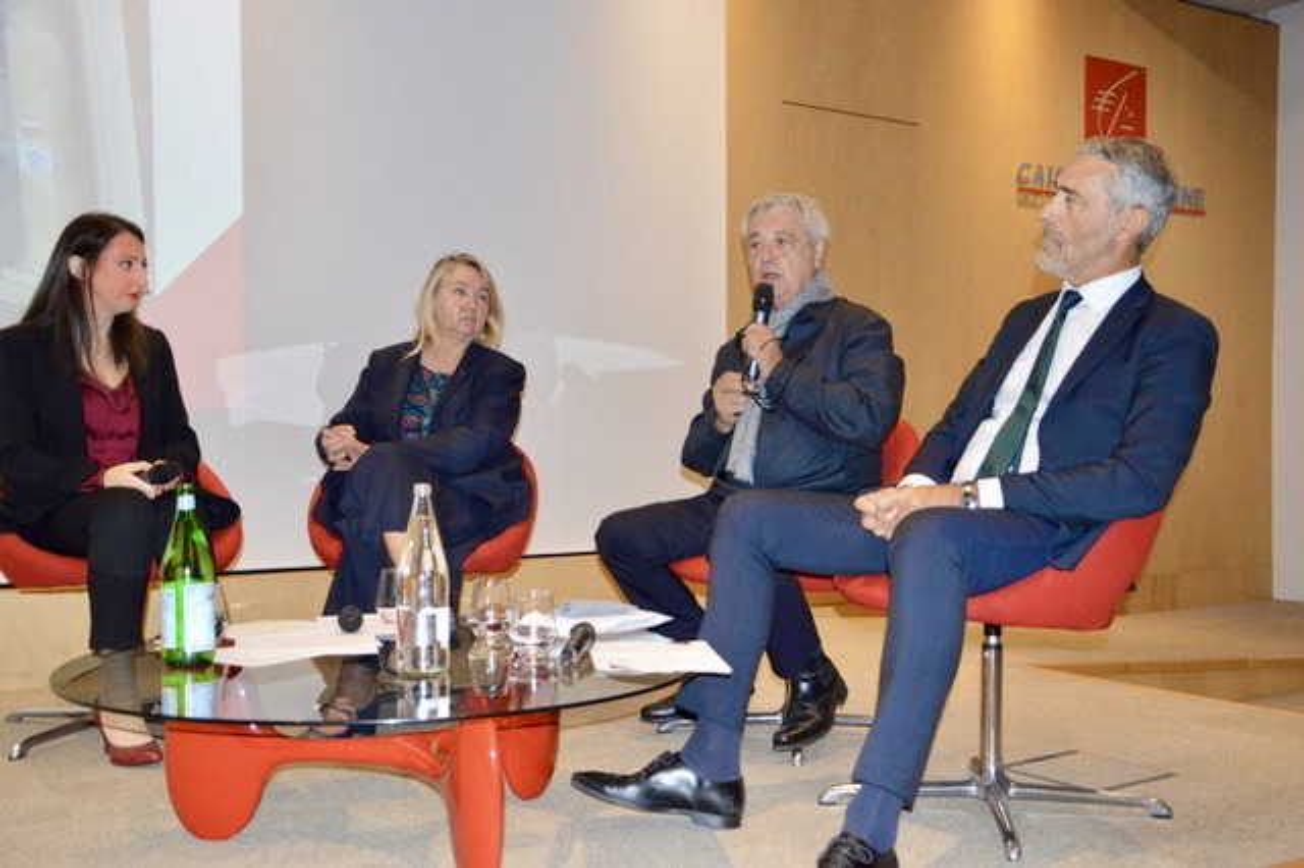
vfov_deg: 35.5
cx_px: 652
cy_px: 434
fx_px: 1358
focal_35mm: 38
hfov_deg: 51.3
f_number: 4
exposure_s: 1/60
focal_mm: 25
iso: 2000
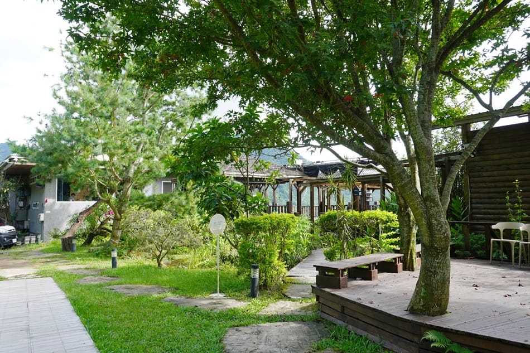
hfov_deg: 67.4
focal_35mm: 27
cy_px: 176
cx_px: 265
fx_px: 397
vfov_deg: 47.9
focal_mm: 18
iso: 100
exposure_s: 1/125
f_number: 5
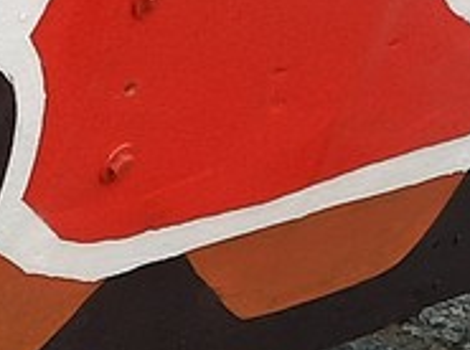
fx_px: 2642
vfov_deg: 7.3
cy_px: -391
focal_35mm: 195
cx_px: -58
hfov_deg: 10.0
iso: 40
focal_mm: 4.6
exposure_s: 1/100
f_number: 2
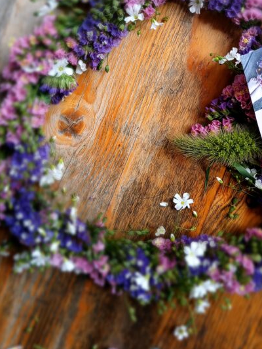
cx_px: 174
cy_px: 118
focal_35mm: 39
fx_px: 393
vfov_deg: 47.1
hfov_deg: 36.5
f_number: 1.8
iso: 25
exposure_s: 1/100
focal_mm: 3.98
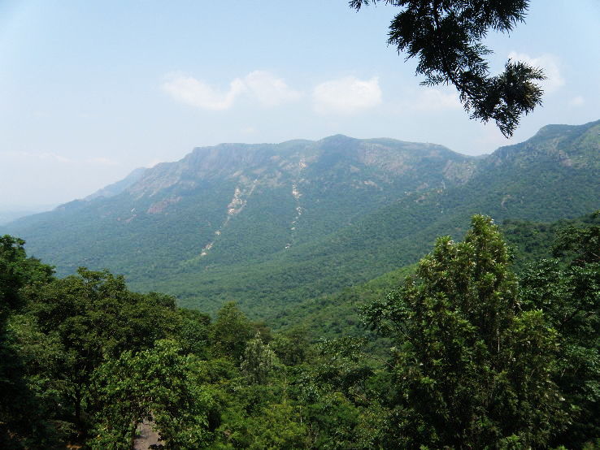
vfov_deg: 53.1
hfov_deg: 67.3
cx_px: 300
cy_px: 225
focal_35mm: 26
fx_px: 451
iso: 64
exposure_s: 1/320
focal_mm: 4.6
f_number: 5.6
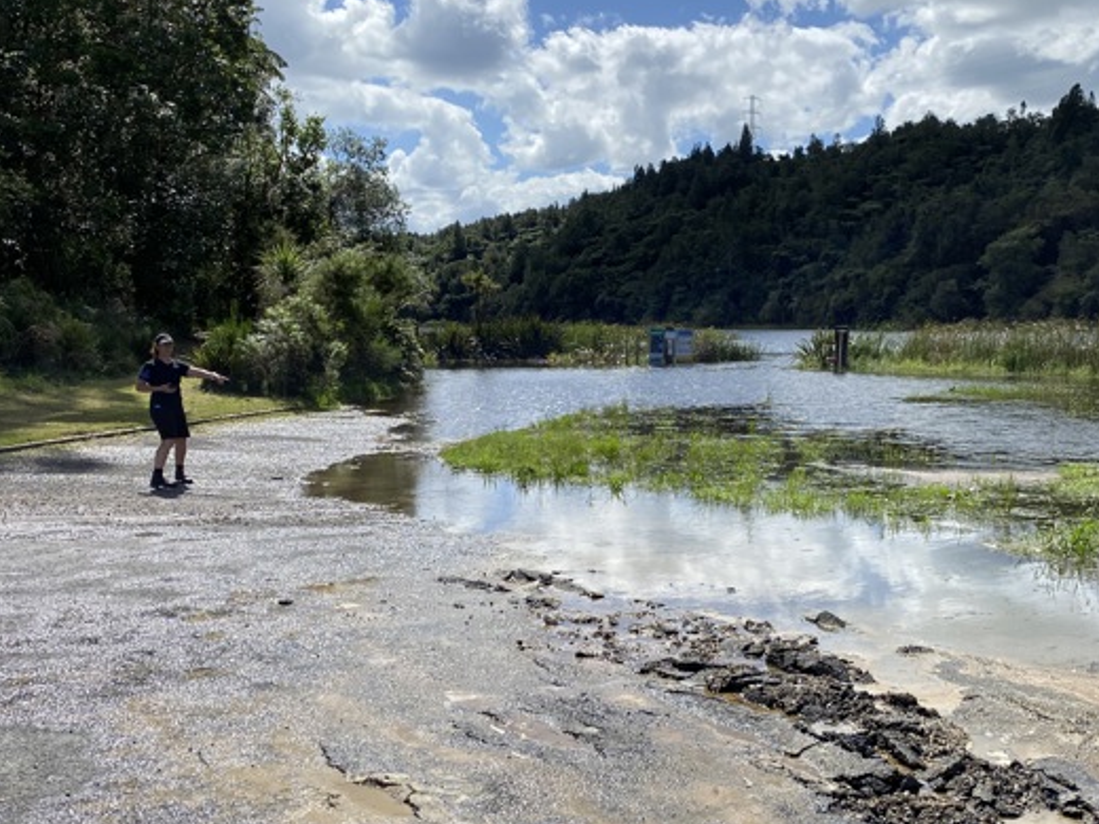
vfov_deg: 35.8
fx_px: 1270
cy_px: 503
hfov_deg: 46.5
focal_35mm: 40
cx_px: 670
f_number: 1.8
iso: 32
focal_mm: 4.25
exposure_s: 1/3497
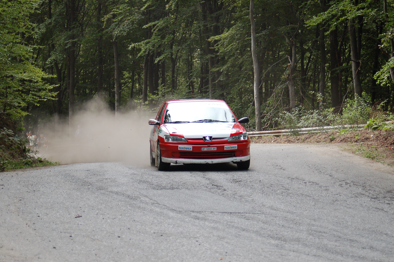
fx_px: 1148
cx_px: 197
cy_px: 131
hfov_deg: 19.5
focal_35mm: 105
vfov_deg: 13.0
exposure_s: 1/500
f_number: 5.3
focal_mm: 70
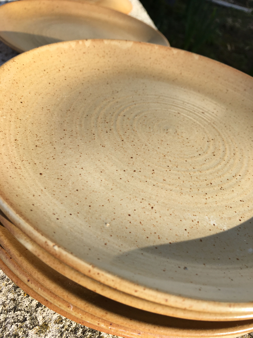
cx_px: 126
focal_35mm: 29
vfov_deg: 61.7
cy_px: 169
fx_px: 283
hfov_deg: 48.2
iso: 25
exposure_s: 1/801
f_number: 2.2
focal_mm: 4.15
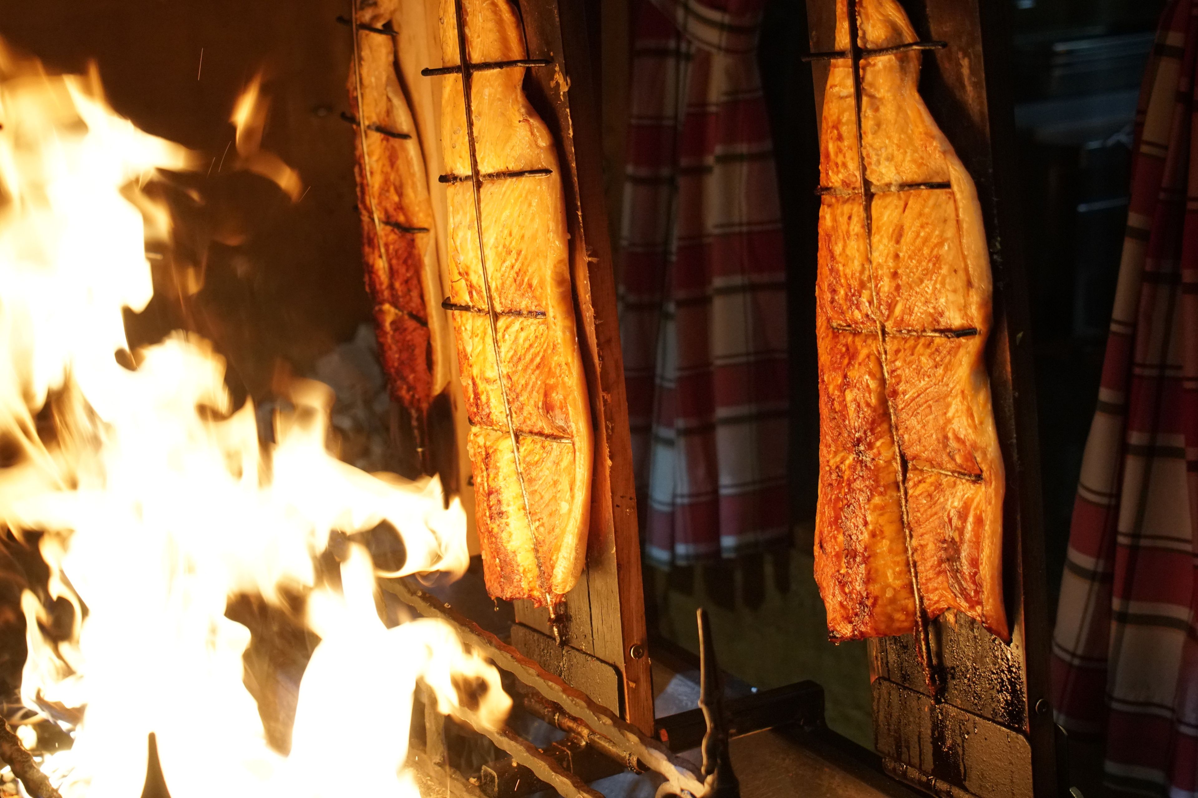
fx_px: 1947
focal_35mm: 58
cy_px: 399
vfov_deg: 23.2
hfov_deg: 34.2
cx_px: 599
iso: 2000
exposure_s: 1/160
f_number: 4
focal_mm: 39
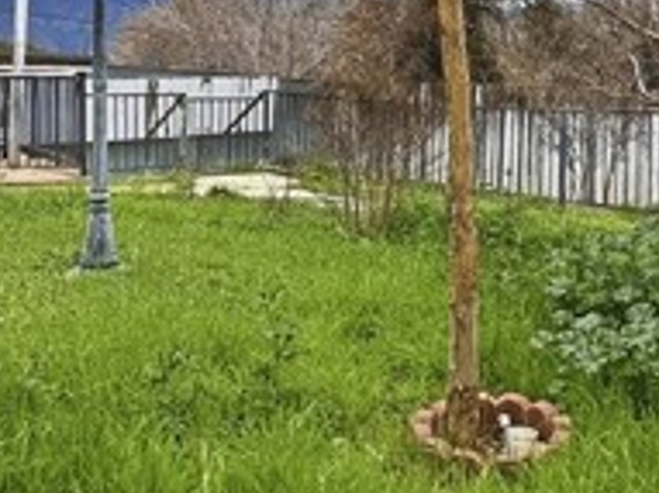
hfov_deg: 39.9
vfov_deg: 30.4
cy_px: 128
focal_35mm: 47
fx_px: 894
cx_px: 449
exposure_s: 1/418
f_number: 2.2
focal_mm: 2.2
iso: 40
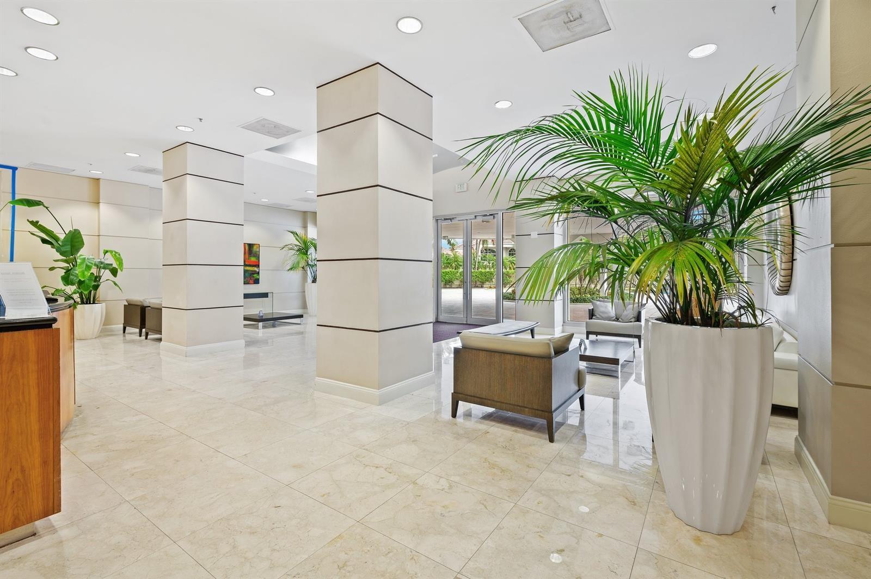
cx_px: 436
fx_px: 387
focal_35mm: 16
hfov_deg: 96.8
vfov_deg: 73.6
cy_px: 290
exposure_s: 1/4
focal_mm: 16
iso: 200
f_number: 8
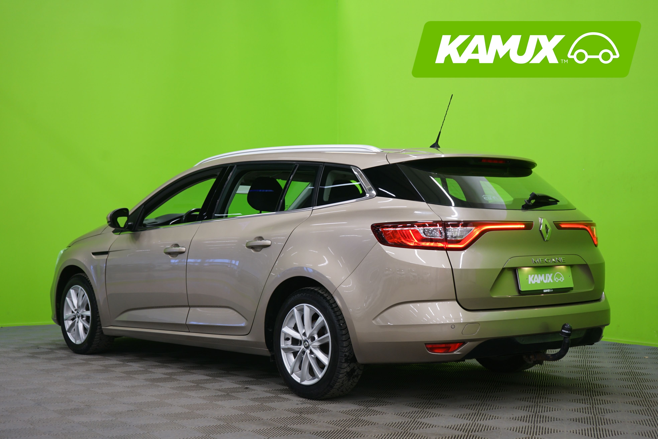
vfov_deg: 25.5
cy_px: 220
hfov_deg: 37.5
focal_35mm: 53
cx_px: 329
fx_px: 969
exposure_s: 1/8
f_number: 5
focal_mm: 53
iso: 400
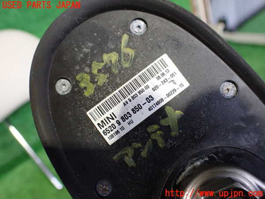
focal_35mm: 30
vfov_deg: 46.8
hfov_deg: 60.0
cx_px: 132
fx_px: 230
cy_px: 100
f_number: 2.3
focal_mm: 5.4
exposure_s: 1/80
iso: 800
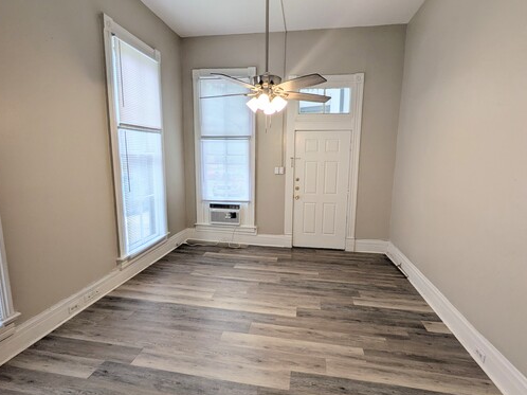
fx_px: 274
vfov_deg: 71.5
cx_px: 256
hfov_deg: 87.8
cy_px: 202
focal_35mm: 18
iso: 55
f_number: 2.2
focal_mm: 1.83
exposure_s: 1/60
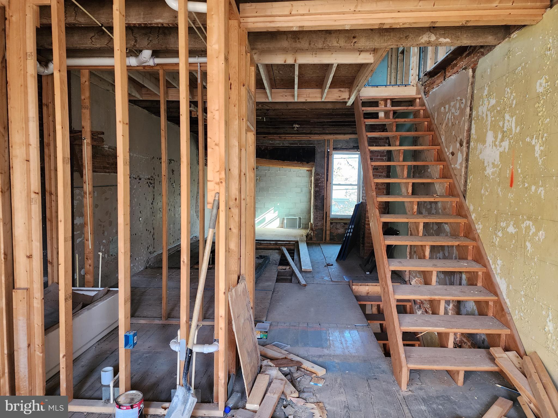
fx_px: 371
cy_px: 209
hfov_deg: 73.9
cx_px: 279
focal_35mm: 23
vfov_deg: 58.9
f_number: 1.8
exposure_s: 1/120
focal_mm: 6.4
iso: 500
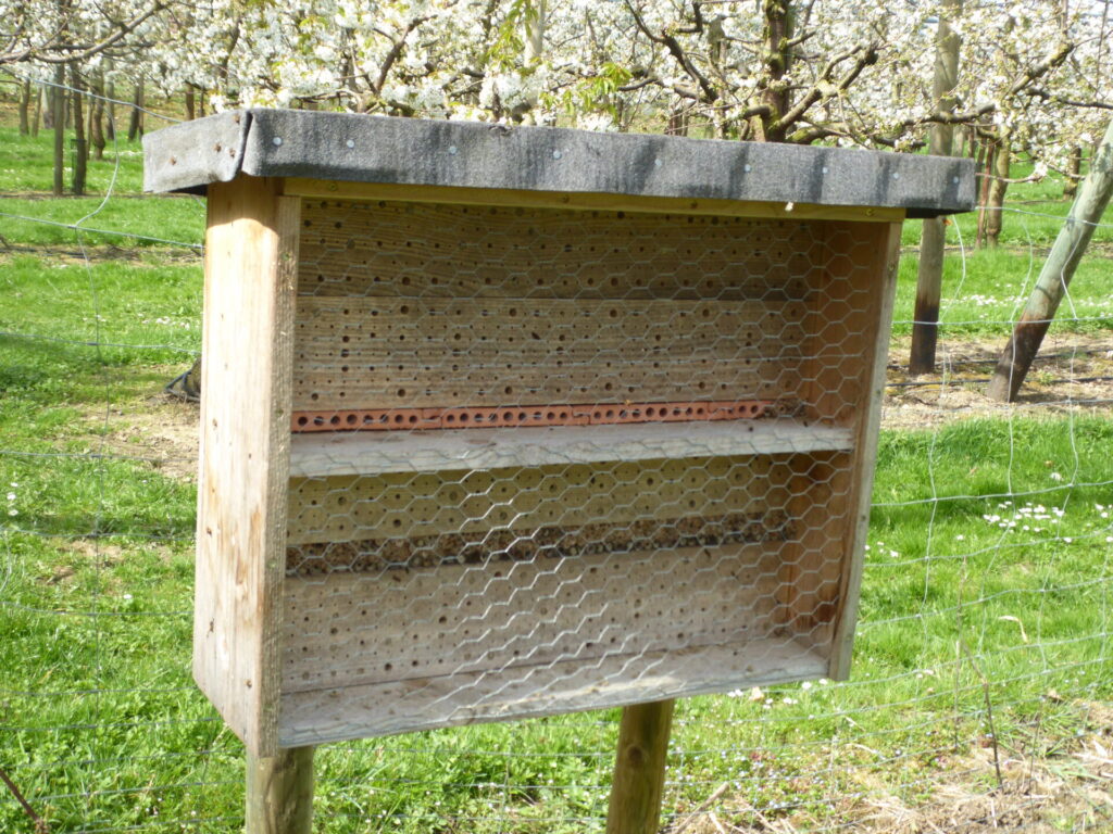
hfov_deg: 31.7
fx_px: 1961
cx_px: 556
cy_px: 417
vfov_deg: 24.0
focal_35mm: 61
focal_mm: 10.9
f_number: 4.3
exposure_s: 1/200
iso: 100
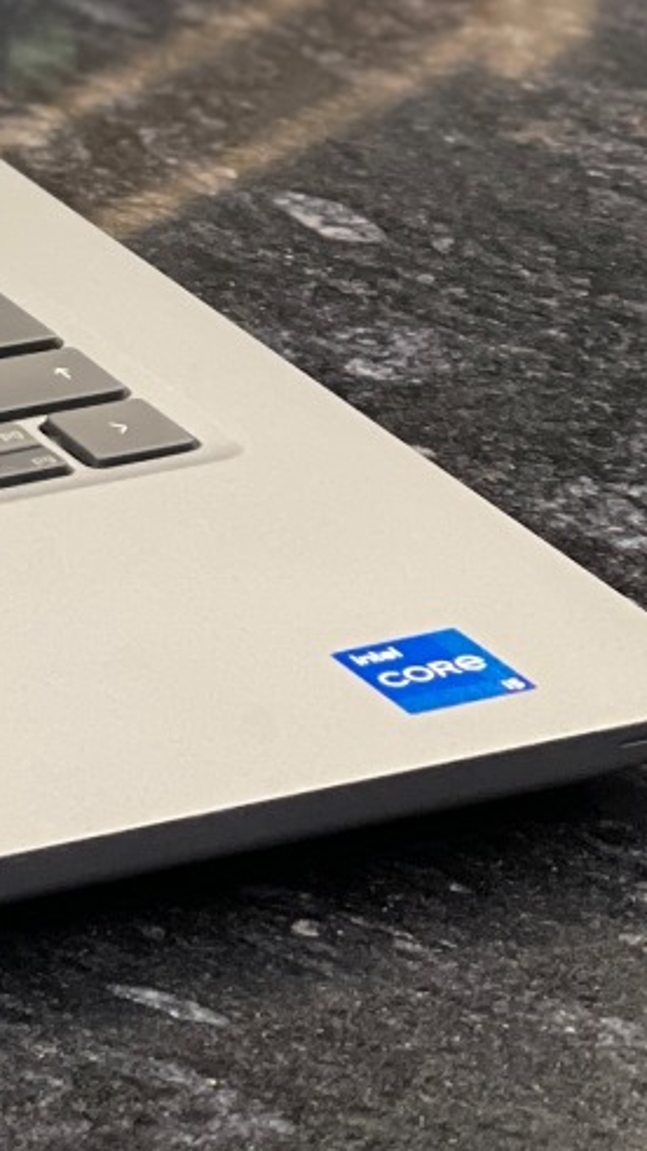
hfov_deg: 5.2
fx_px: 6927
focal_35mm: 227
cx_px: -891
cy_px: 12
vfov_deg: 9.4
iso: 200
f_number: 2.2
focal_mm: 7.5
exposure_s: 1/40
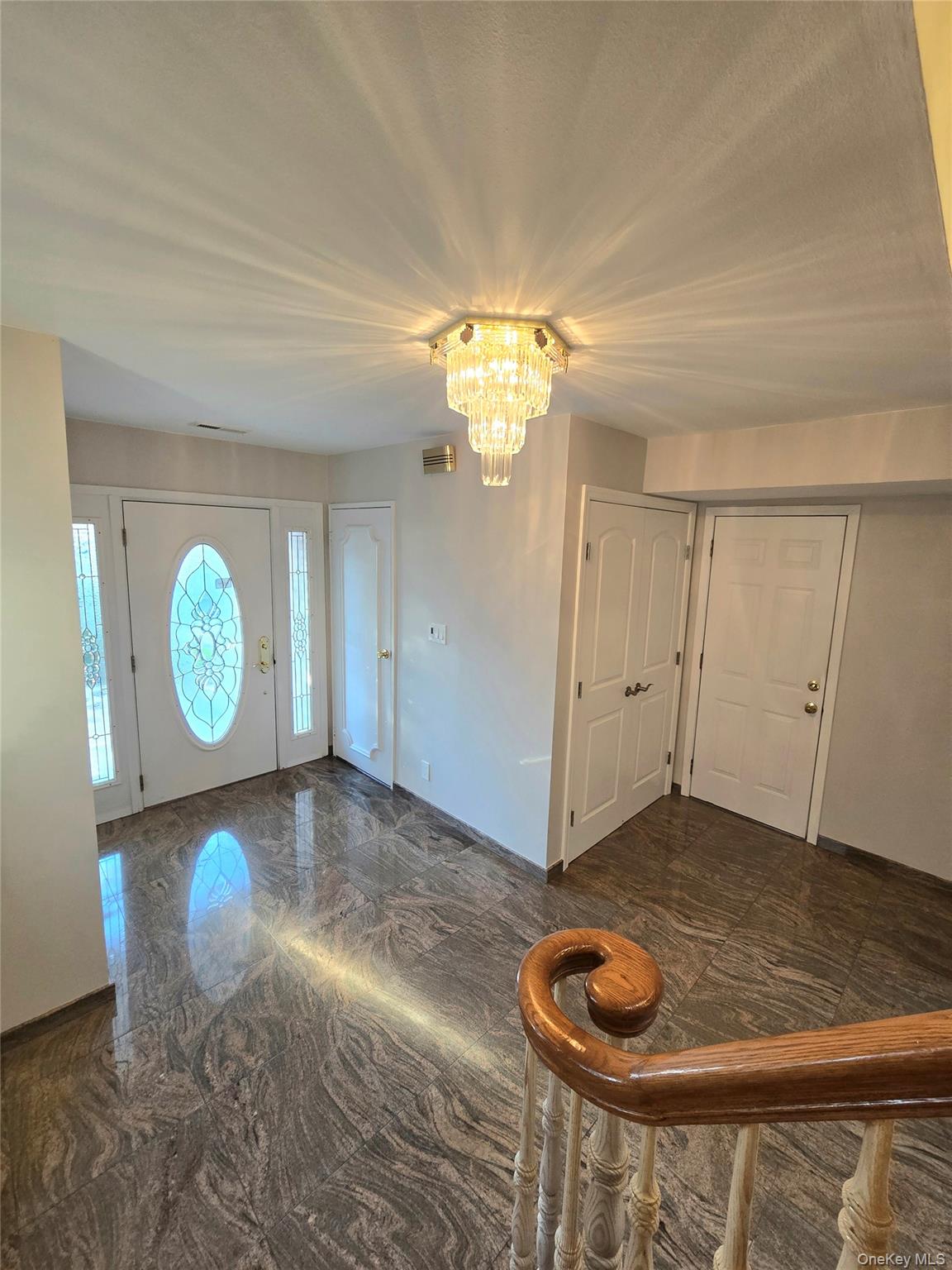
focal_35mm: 13
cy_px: 635
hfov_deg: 89.9
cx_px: 476
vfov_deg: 106.2
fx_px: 477
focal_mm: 2.2
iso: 125
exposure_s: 1/60.2
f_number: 2.2
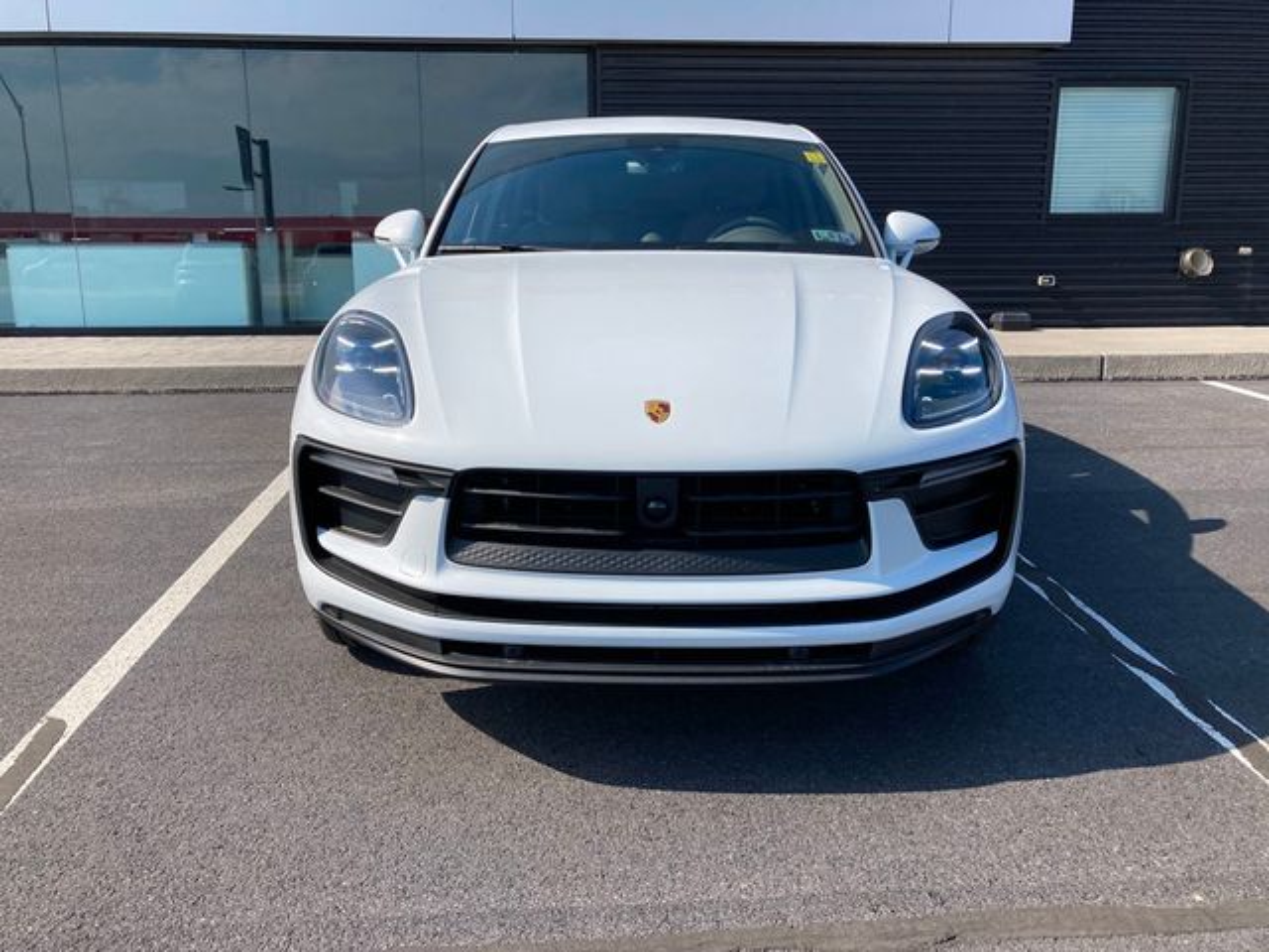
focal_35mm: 28
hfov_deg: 63.4
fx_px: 1026
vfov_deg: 49.7
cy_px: 476
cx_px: 634
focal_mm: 3.99
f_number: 1.8
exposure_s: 1/2183
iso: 20
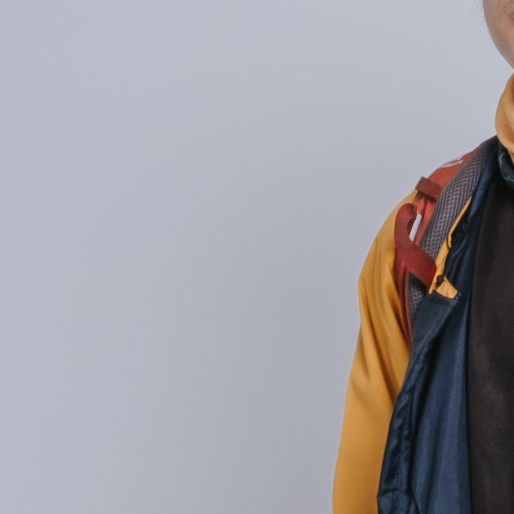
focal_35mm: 306
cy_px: 445
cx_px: 1515
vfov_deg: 5.7
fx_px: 5141
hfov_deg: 5.4
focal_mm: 35
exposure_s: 1/80
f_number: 1.4
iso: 80
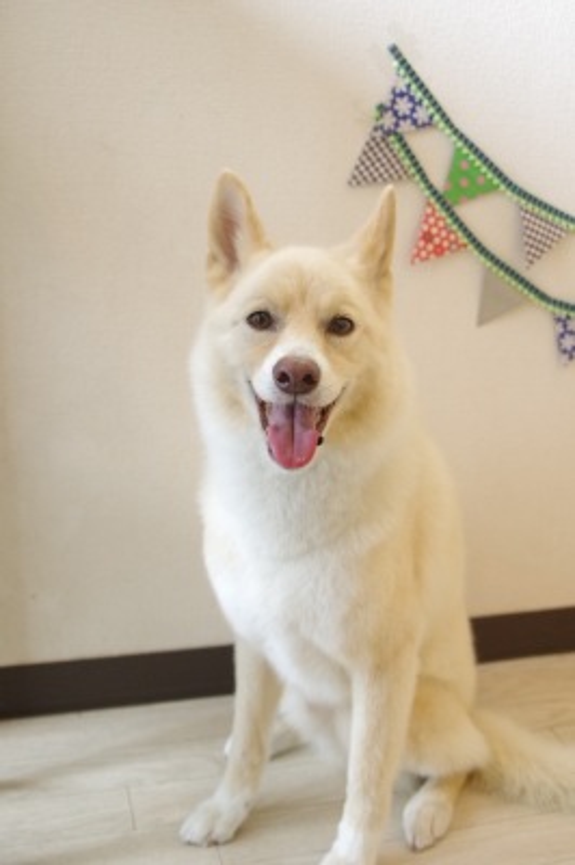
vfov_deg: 46.4
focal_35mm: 42
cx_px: 288
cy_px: 432
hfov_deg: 31.8
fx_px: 1008
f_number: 2.8
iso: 1600
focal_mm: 28
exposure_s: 1/320
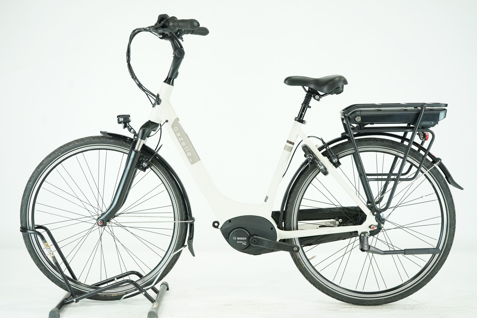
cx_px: 238
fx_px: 662
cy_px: 159
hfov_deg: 39.6
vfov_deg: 27.0
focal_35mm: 50
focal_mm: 50
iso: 2500
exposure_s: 1/200
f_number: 5.6
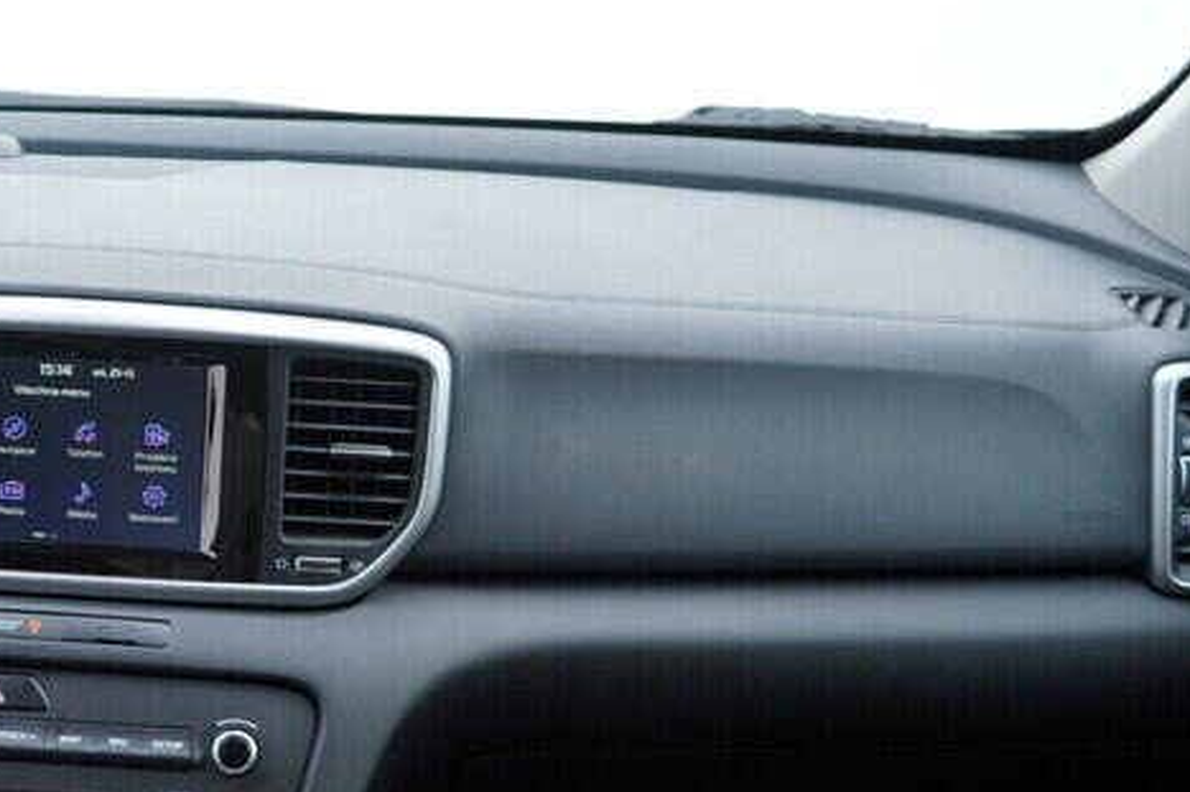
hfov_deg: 24.5
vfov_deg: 17.2
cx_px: 0
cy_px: 488
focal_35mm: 79
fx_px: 2610
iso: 125
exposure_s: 1/40
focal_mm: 24
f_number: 2.8
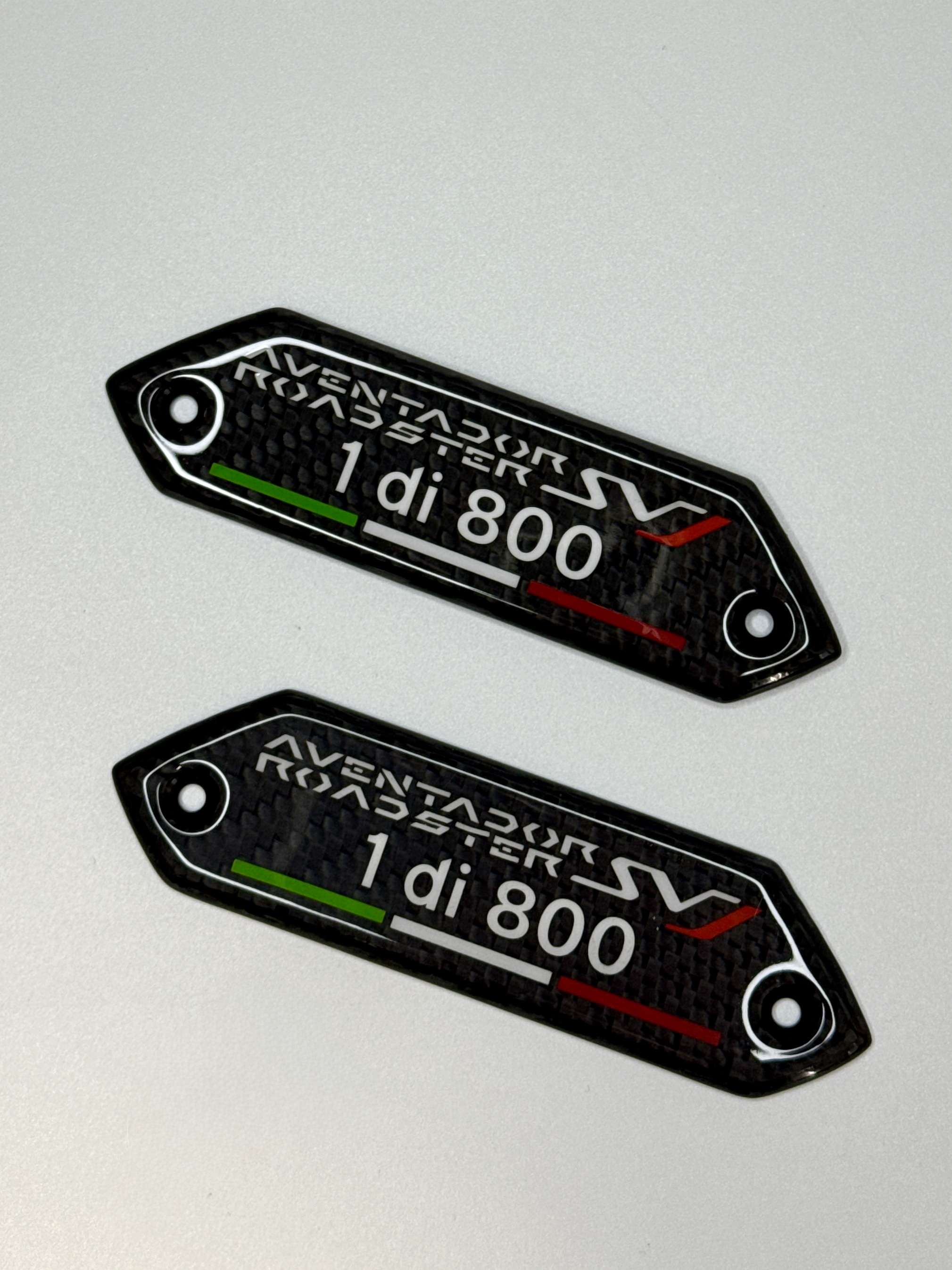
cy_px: 635
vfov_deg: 39.7
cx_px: 476
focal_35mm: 48
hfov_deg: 30.3
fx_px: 1761
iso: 50
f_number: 1.78
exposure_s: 1/100
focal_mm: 6.76
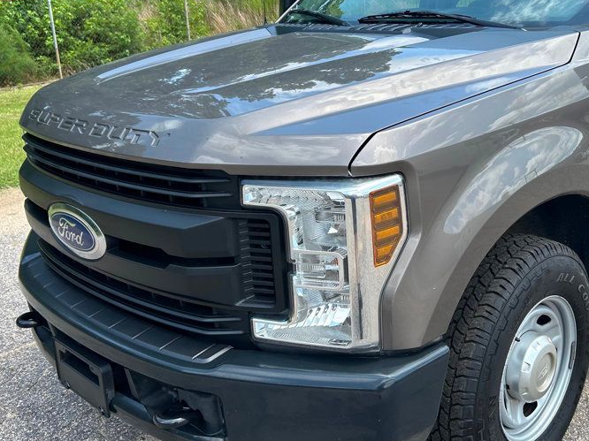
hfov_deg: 46.0
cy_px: 192
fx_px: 680
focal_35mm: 40
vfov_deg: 35.9
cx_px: 396
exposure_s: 1/1252
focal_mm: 5.7
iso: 50
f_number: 1.5
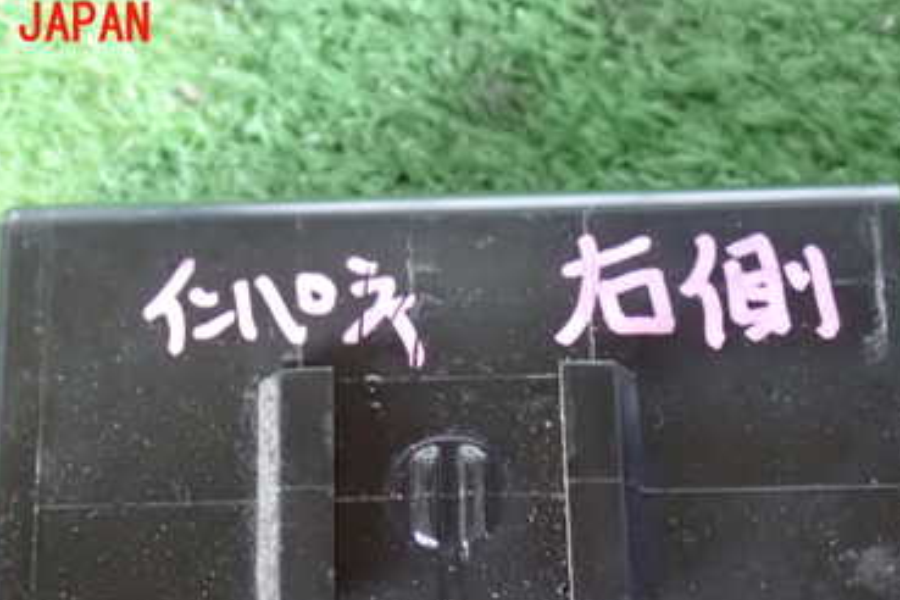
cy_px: 544
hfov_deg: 20.8
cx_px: 439
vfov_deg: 13.8
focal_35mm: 98
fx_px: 2450
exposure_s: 1/13
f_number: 3.5
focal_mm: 10.35
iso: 1600
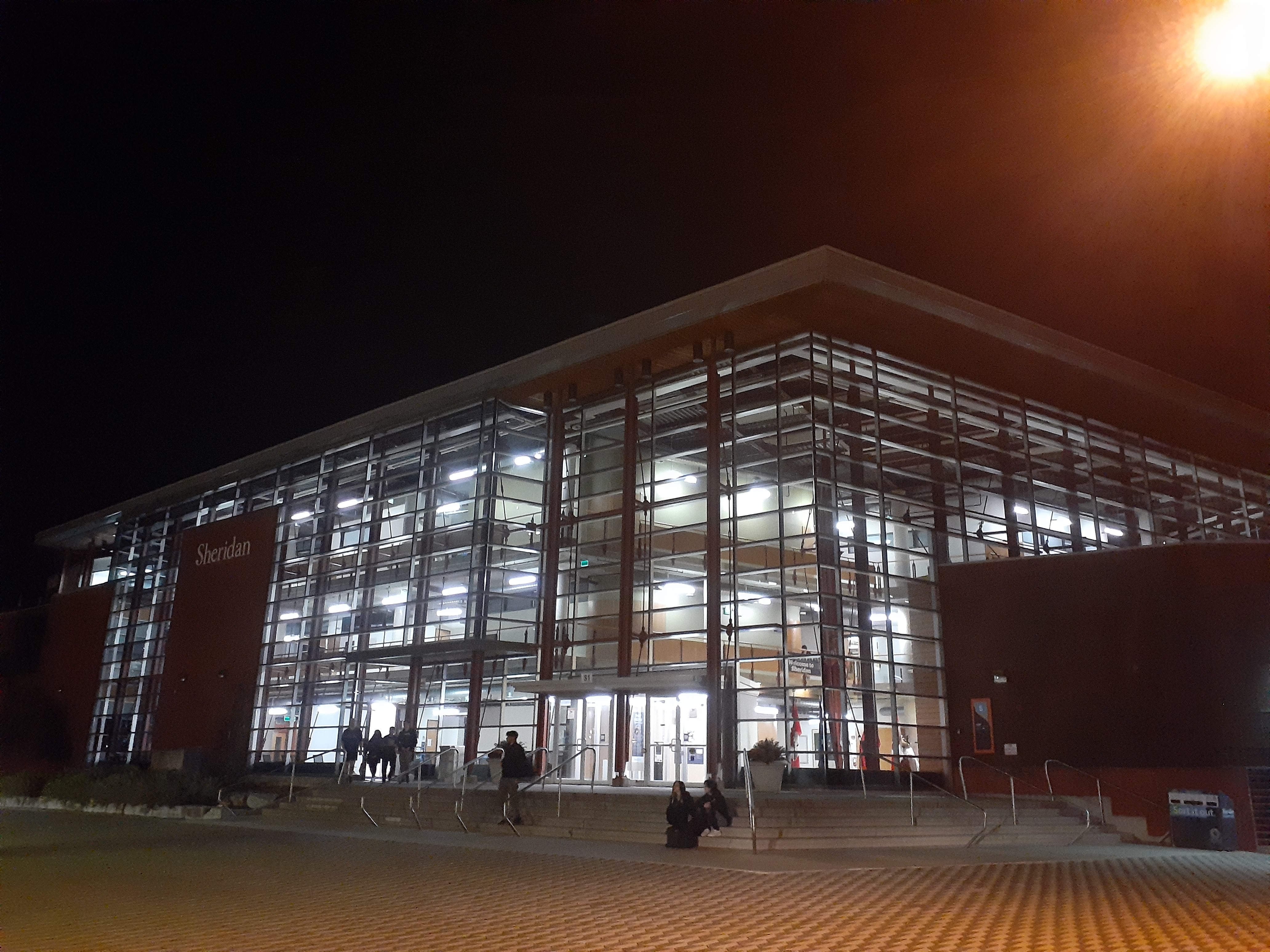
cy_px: 476
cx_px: 635
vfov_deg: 51.4
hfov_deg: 65.3
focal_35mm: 27
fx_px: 991
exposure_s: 1/20
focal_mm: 3.6
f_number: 1.9
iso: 1000
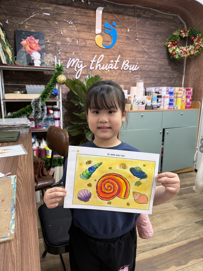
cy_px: 136
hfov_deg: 56.8
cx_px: 102
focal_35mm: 24
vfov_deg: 71.6
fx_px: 188
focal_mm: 6.76
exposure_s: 1/100
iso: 125
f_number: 1.78
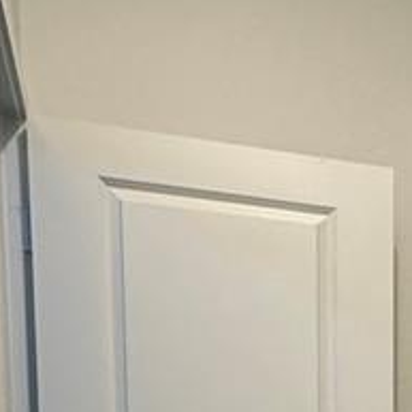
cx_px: 632
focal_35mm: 77
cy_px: 645
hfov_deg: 19.4
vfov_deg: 19.2
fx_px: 1037
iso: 160
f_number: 2.2
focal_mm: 2.22
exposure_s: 1/60
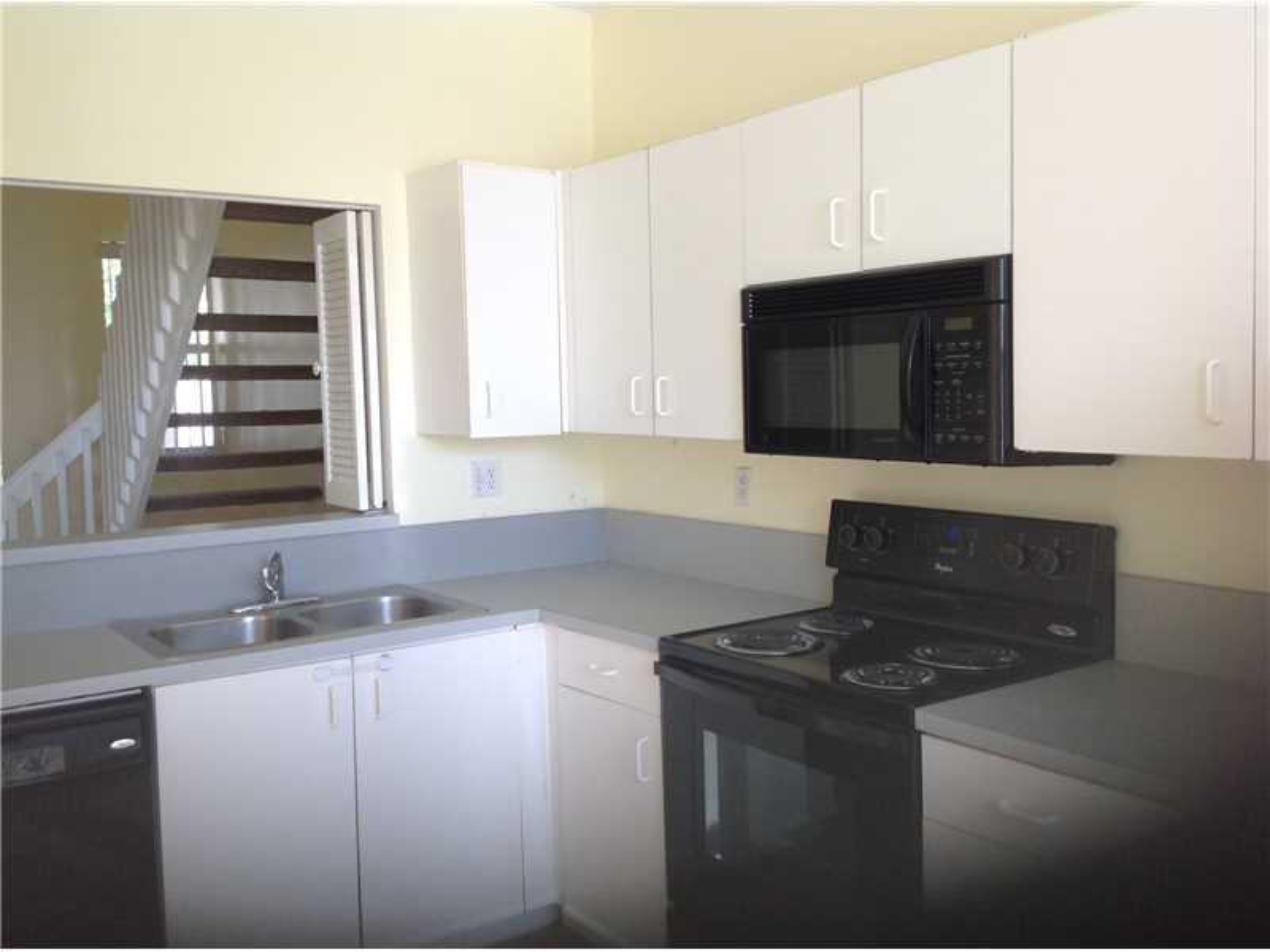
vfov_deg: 40.7
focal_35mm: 35
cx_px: 635
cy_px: 476
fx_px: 1284
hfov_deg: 52.6
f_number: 2.4
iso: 80
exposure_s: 1/120
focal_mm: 4.28
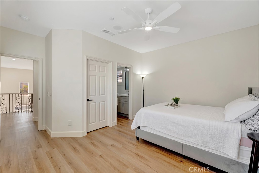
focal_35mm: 15
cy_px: 86
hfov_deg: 100.4
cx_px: 130
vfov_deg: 77.3
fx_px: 108
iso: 100
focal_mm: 10
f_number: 5.6
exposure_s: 1/30
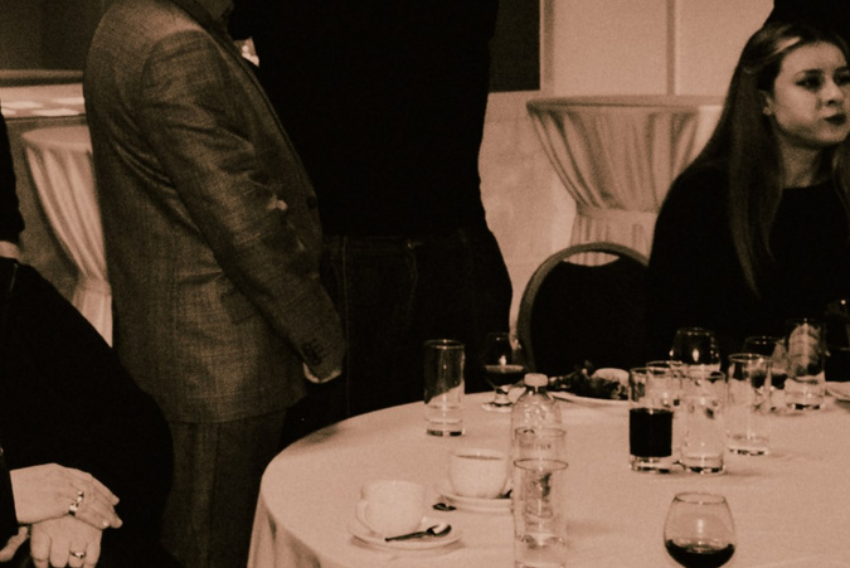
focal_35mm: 93
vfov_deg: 14.6
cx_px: -160
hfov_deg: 20.5
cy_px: 80
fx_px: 2195
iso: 1250
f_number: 8
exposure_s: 1/50
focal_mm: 24.5
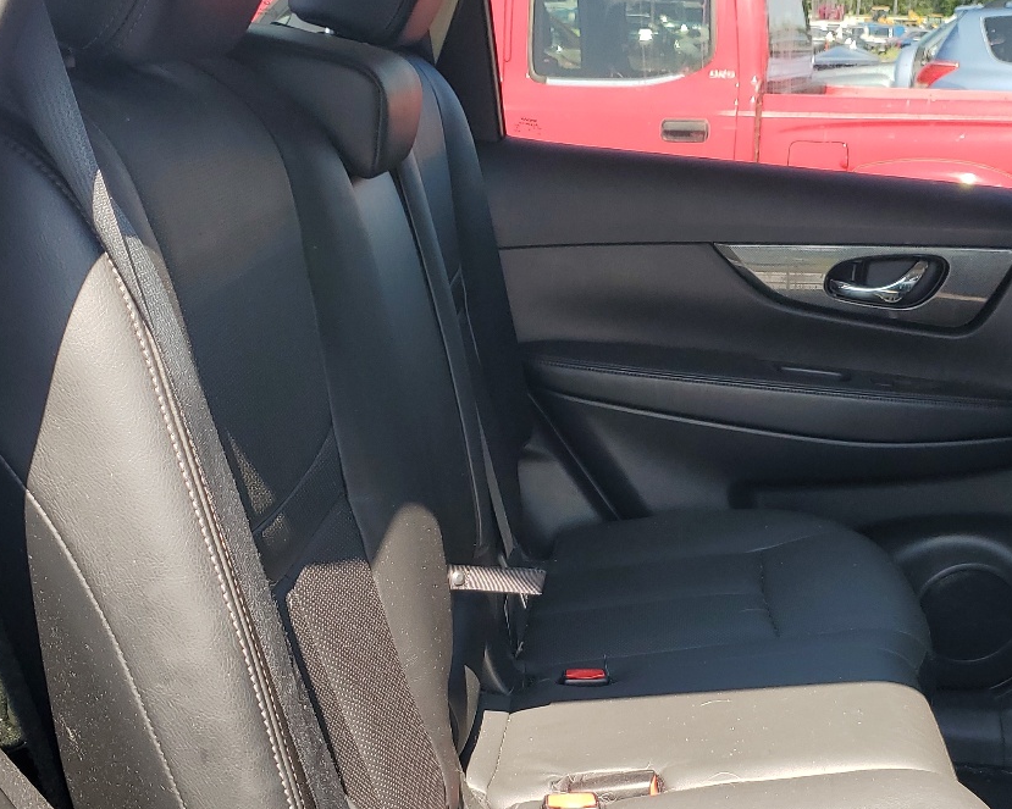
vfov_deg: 30.4
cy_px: 600
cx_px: 725
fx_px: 1467
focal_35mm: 49
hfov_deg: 37.4
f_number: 1.5
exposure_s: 1/370
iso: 50
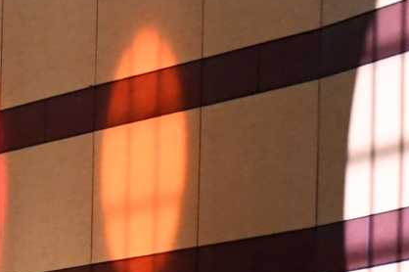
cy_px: 390
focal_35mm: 515
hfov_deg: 4.0
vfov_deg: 2.7
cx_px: -402
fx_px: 5846
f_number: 3.5
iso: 3200
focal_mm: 70
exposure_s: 1/1000
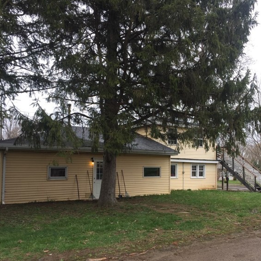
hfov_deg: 47.2
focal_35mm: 35
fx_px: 299
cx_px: 133
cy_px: 161
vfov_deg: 46.9
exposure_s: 1/278
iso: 32
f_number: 2.2
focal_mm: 4.15
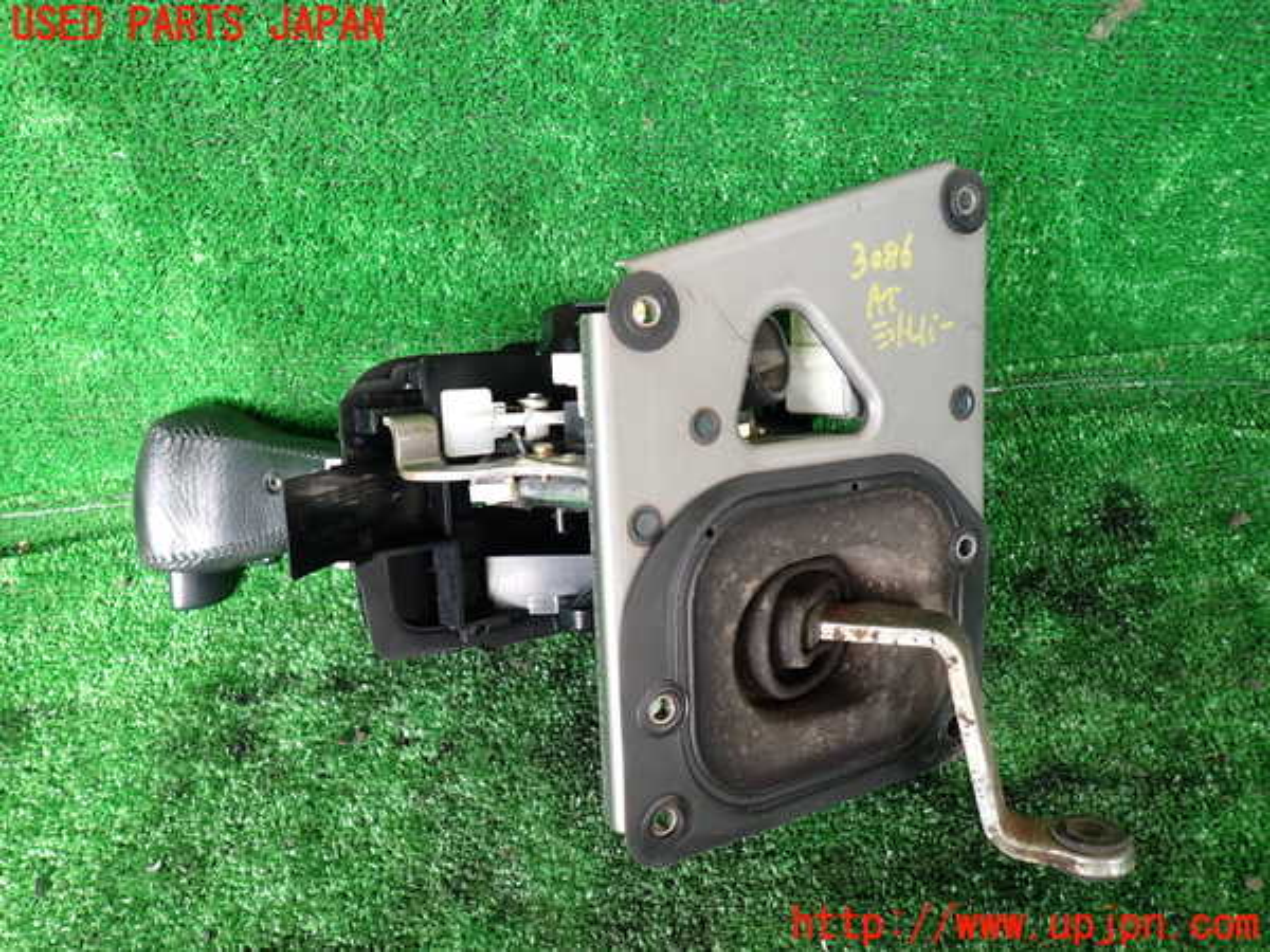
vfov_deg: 54.9
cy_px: 476
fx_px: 917
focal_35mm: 25
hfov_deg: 69.4
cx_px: 635
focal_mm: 4.5
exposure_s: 1/60
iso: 160
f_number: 2
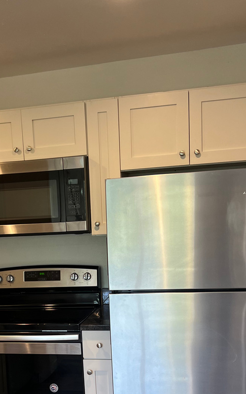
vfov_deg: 37.1
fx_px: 569
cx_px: 47
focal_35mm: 53
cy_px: 305
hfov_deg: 24.0
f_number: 1.5
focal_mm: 5.7
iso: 80
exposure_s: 1/60
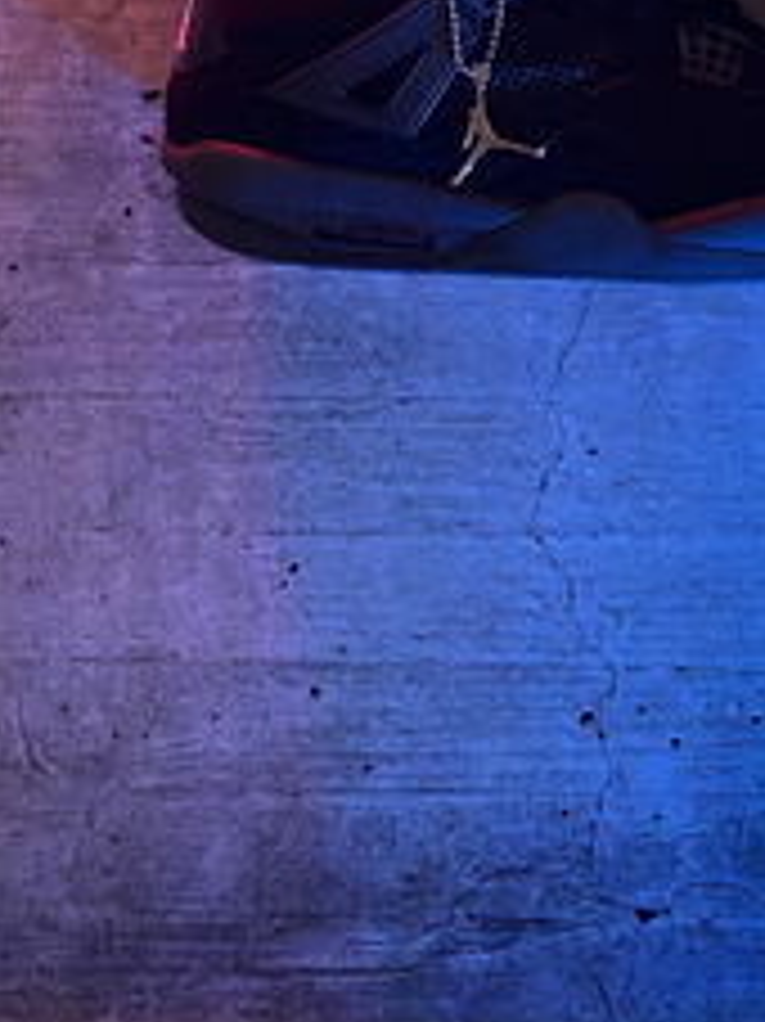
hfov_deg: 23.4
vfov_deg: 28.6
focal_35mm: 61
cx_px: 670
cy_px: -115
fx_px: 1799
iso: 400
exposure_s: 1/50
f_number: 1.8
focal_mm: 4.25
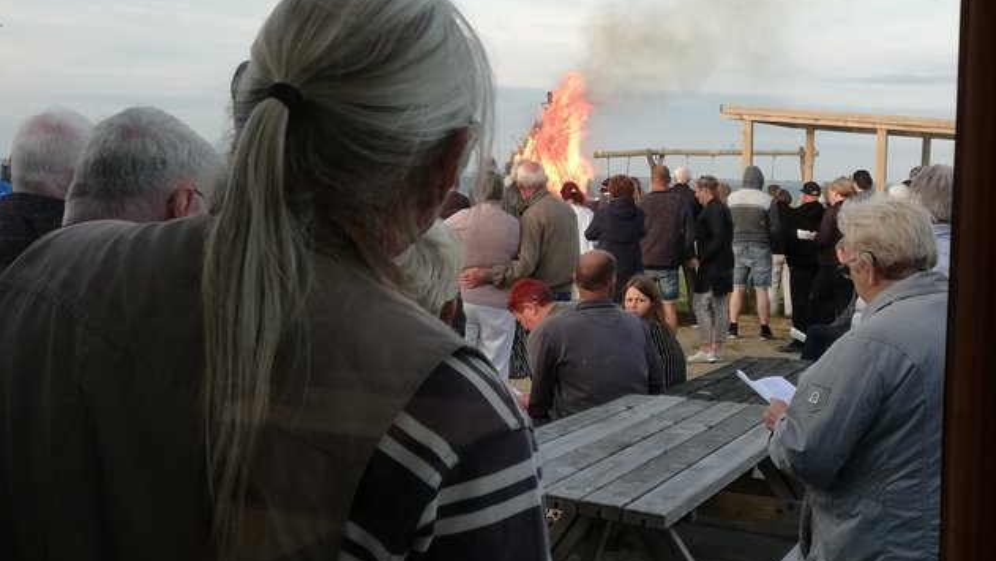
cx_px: 492
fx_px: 1400
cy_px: 242
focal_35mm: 53
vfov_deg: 22.6
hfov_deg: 39.2
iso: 50
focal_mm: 3.81
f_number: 2.2
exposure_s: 1/179
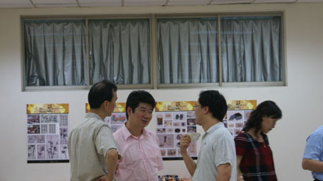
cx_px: 170
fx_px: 1027
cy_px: 114
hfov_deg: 17.9
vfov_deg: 10.1
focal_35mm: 120
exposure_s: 1/50
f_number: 5.6
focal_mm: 70
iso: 400
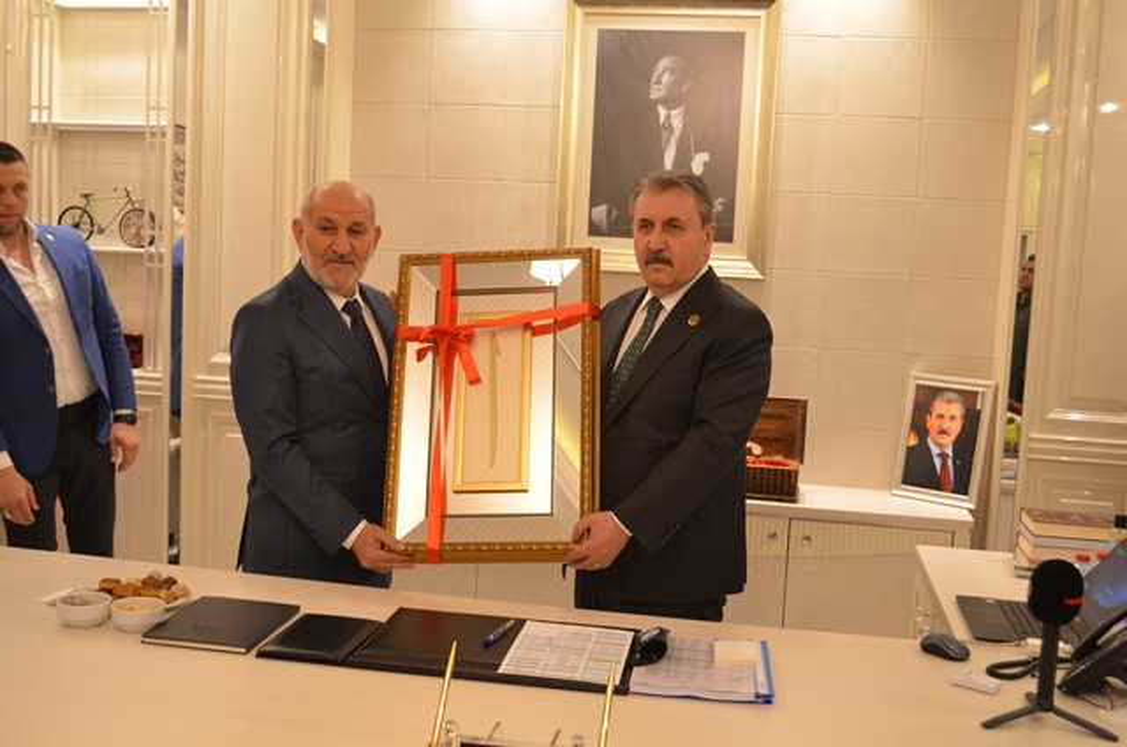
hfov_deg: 49.6
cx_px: 564
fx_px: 1218
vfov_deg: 34.1
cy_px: 374
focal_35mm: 39
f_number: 4.2
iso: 900
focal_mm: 26
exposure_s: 1/30
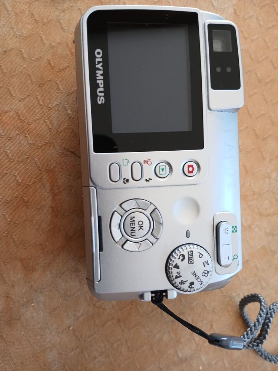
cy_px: 186
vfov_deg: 67.3
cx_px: 139
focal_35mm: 26
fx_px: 278
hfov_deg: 53.1
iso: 80
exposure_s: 1/50
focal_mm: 3.98
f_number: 1.8
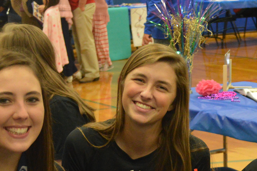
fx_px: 870
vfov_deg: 11.1
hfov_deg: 16.7
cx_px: 199
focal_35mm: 122
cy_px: 193
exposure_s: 1/60
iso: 2500
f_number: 4.8
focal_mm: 32
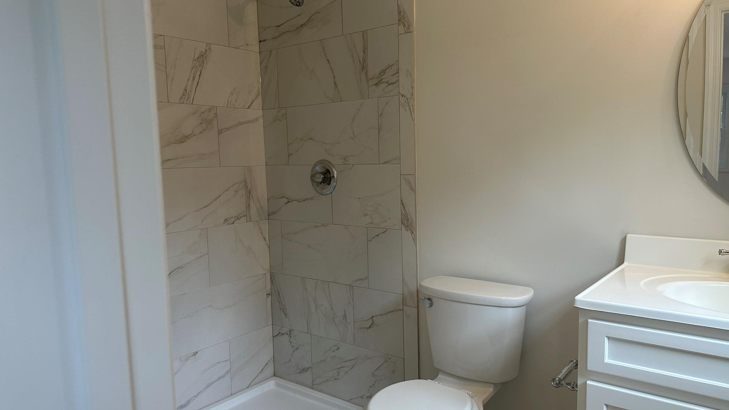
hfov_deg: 69.8
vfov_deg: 42.9
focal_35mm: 27
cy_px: 210
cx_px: 373
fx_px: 522
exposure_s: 1/120
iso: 125
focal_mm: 6.86
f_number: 1.78
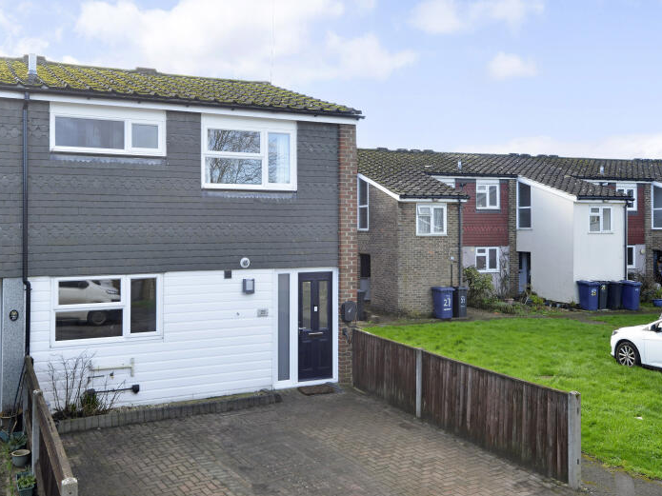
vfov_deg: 41.8
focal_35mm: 34
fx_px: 650
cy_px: 257
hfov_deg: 53.8
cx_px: 291
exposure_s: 1/40
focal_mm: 24
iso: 400
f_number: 14
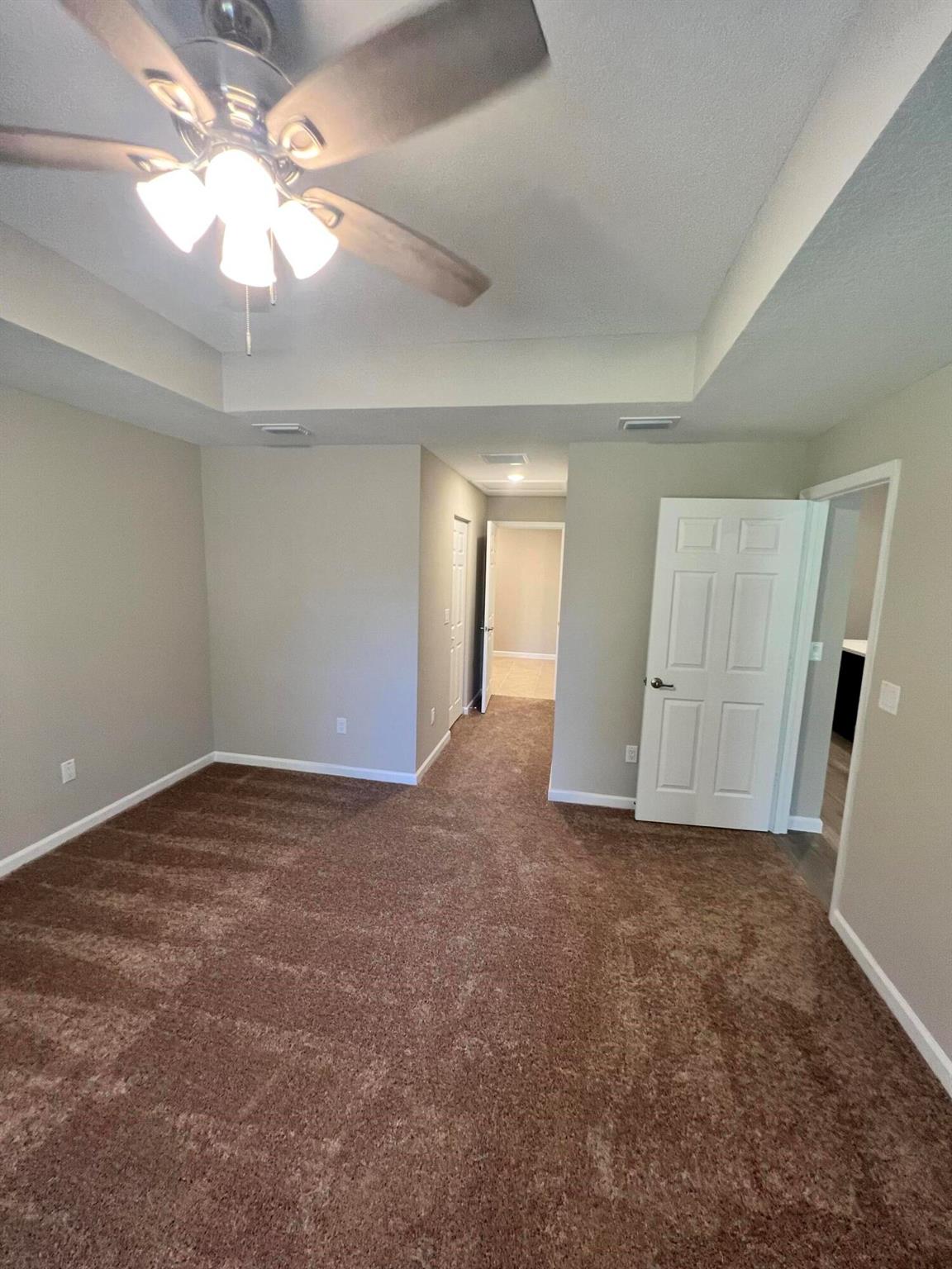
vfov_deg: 106.2
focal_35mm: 13
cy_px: 634
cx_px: 476
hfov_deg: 89.9
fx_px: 477
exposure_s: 1/60
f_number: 1.8
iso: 160
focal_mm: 1.57
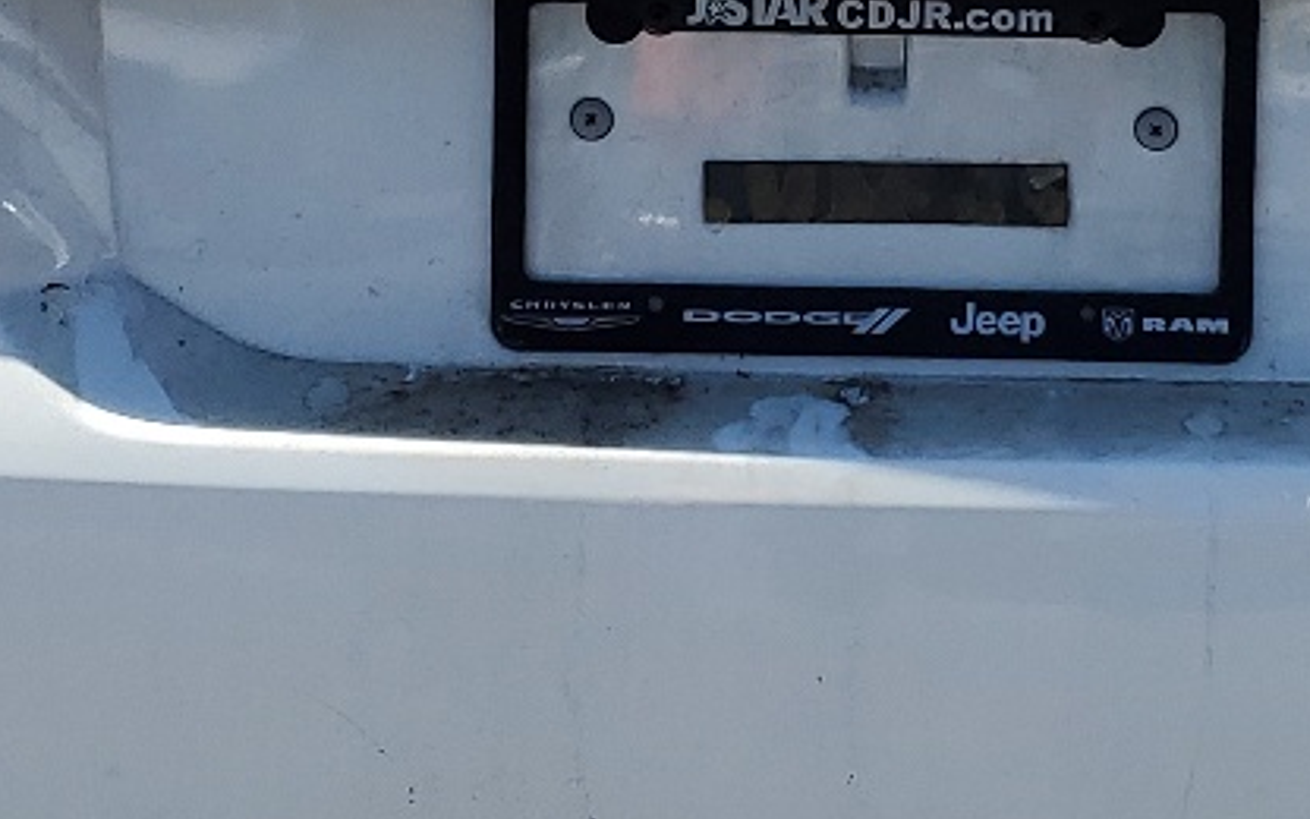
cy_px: -60
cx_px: 850
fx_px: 3784
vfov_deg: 12.2
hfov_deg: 19.6
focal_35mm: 106
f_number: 1.5
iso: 50
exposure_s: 1/3333
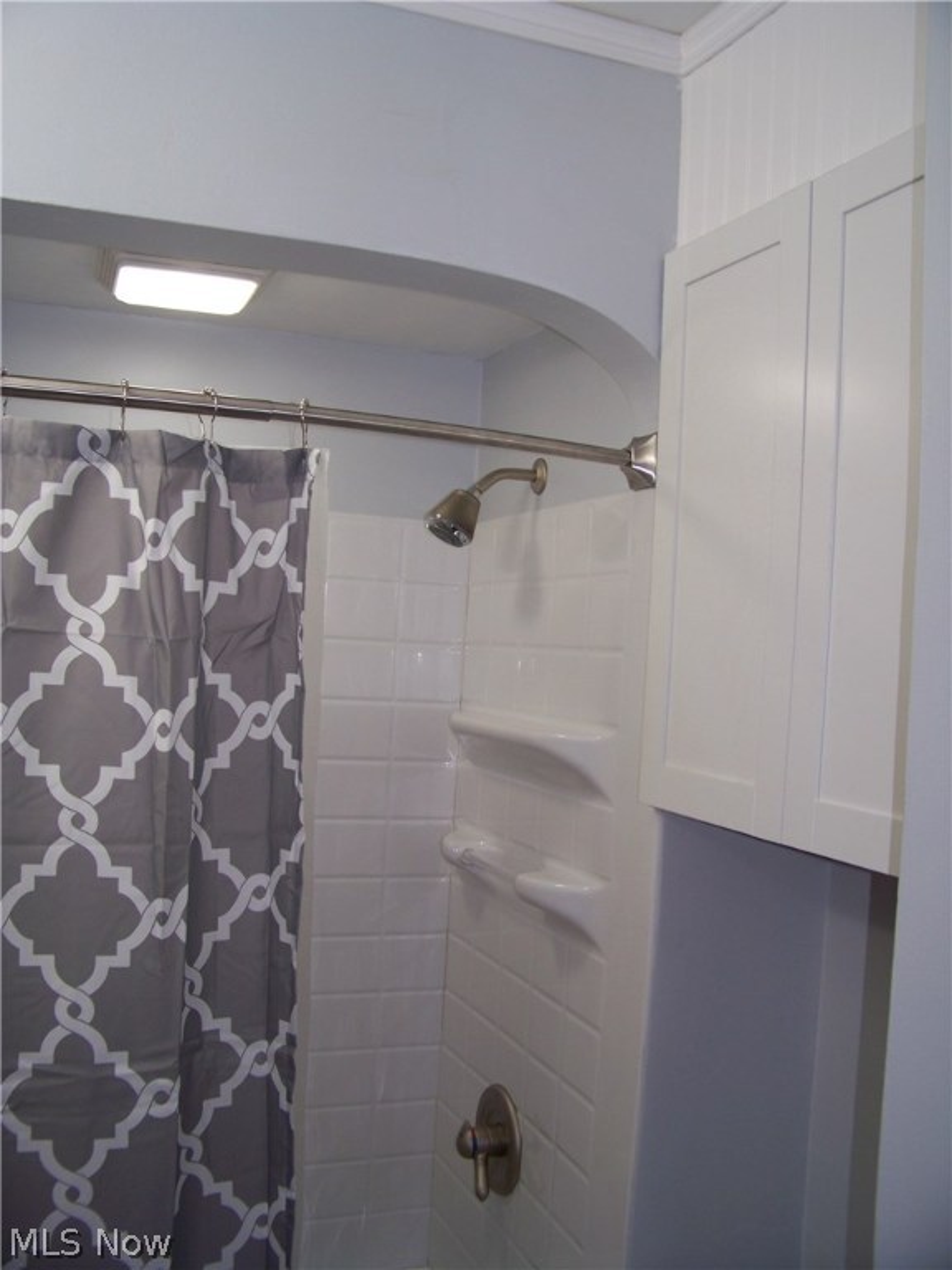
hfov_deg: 42.9
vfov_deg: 55.4
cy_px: 635
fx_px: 1210
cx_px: 476
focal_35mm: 33
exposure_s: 1/30
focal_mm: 5.85
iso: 64
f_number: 2.8
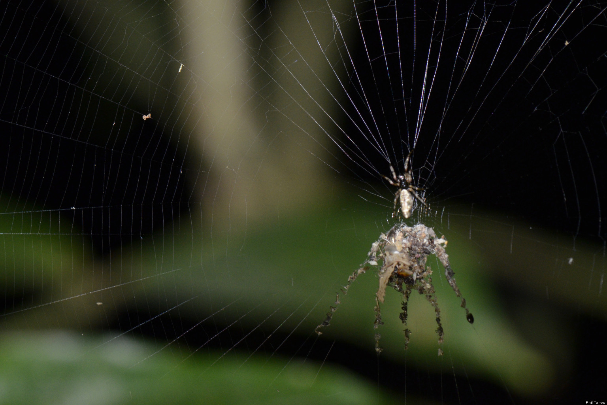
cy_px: 202
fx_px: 2655
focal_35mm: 158
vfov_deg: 8.7
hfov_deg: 13.0
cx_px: 304
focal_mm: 105
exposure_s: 1/60
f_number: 10
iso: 1000
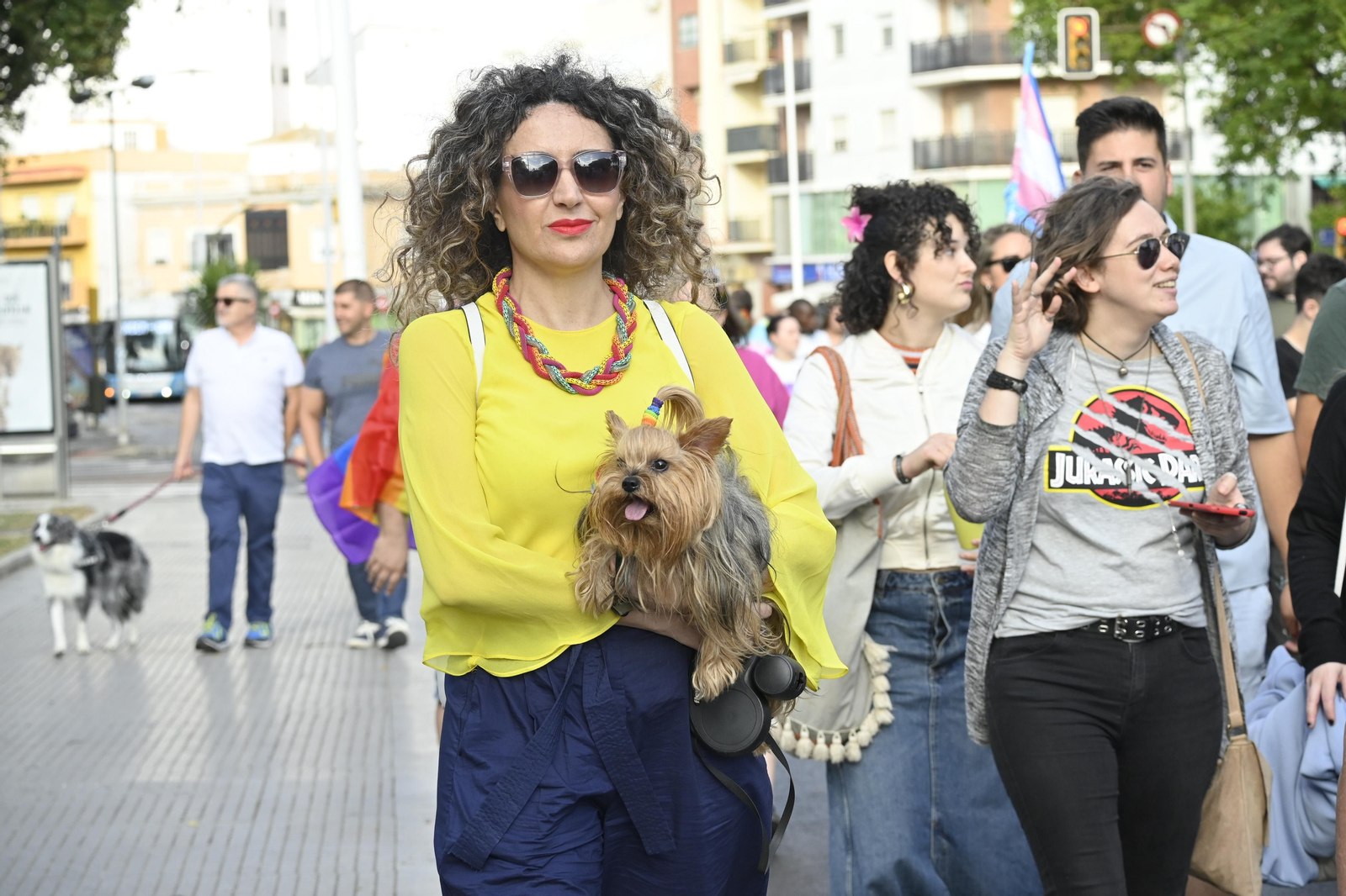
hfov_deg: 22.6
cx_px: 673
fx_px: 3364
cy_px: 448
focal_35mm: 90
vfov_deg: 15.2
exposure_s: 1/500
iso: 400
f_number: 5.6
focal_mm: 60
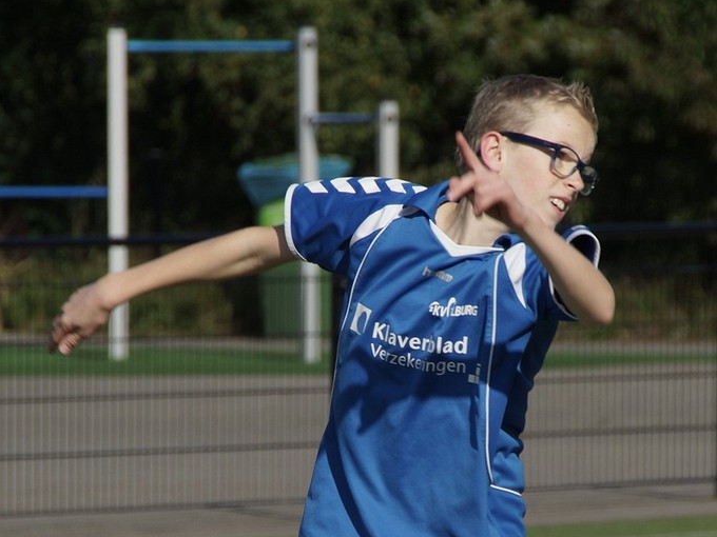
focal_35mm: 391
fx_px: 8099
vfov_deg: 3.8
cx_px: 358
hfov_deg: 5.1
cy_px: 453
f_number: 8
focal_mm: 180
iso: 100
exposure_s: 1/500
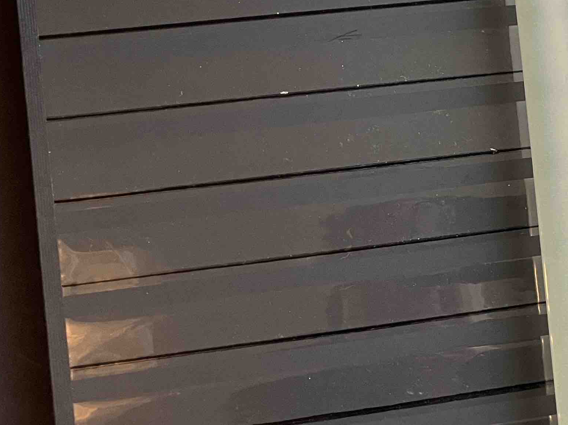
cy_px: 112
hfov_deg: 26.3
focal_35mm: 68
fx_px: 1116
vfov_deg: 21.4
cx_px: 627
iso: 125
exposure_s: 1/82
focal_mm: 5.1
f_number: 1.6
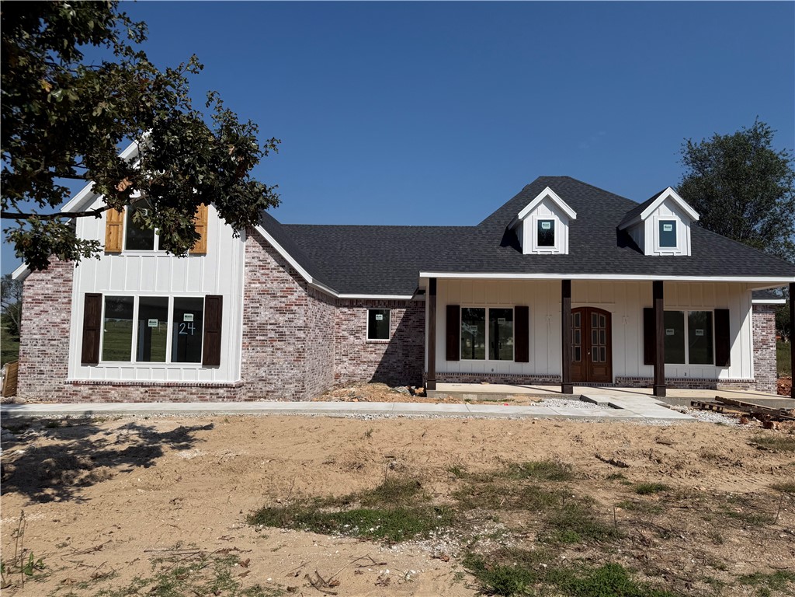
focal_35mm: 24
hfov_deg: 71.6
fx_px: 551
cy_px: 298
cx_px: 398
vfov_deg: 56.8
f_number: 1.78
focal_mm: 6.76
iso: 80
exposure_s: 1/9091
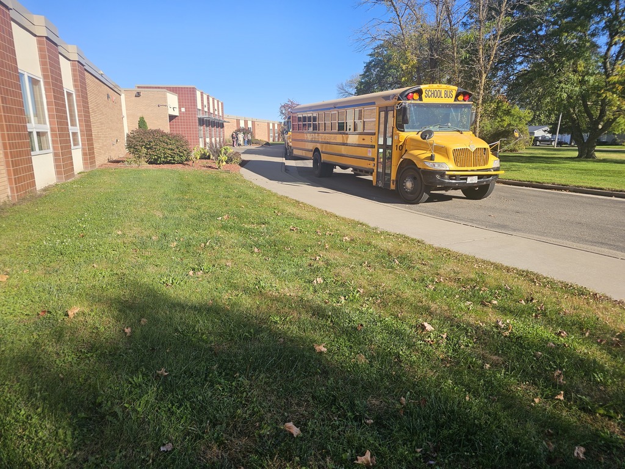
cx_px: 312
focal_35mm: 23
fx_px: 415
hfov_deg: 73.9
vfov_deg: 58.9
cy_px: 234
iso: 10
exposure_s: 1/514
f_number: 1.7
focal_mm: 6.3
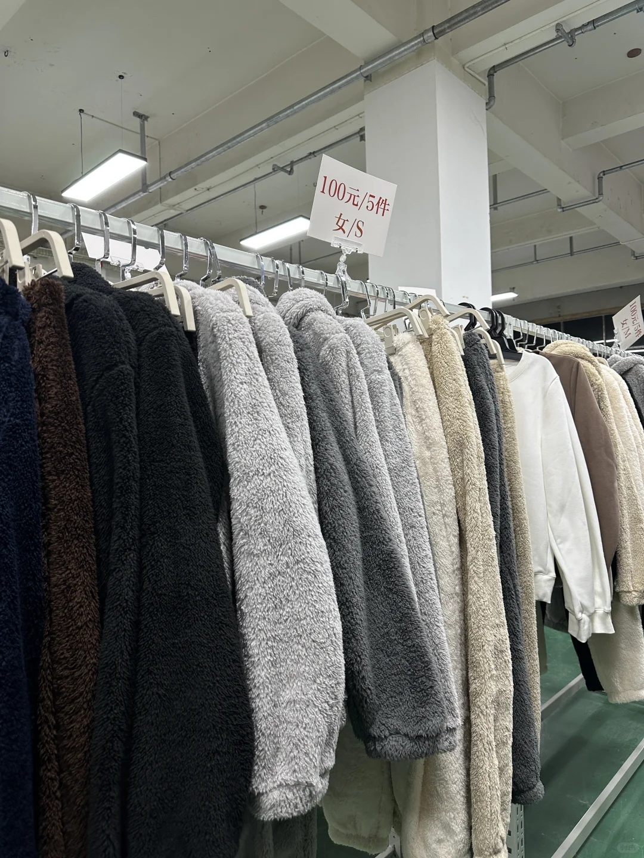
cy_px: 429
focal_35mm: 24
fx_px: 595
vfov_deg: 71.6
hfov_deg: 56.8
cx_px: 322
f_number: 1.78
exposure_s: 1/100
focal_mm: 6.86
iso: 125
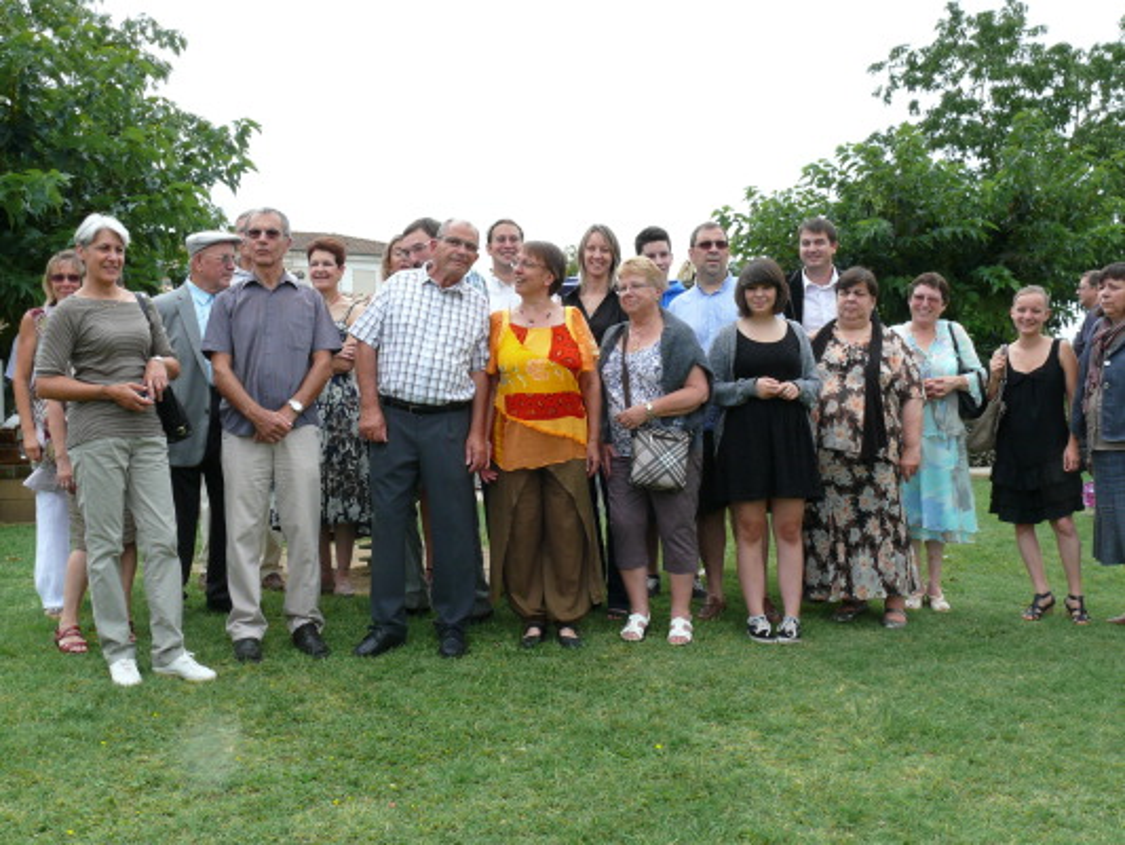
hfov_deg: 47.9
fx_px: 1268
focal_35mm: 39
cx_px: 562
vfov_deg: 36.8
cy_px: 422
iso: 100
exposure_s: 1/200
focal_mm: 8.3
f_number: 5.6
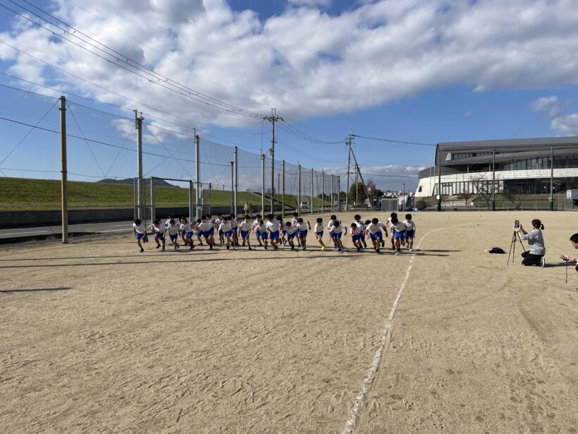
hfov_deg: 67.3
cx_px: 289
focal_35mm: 26
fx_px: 434
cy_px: 217
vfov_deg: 53.1
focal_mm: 4.2
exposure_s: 1/6494
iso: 32
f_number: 1.6
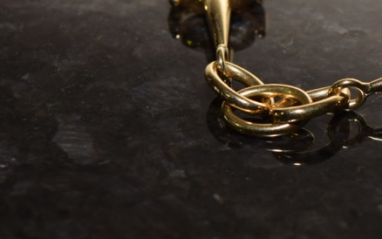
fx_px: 2001
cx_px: 365
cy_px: 76
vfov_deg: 6.8
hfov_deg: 10.8
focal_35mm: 192
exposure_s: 1/60
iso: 100
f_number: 8
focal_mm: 55
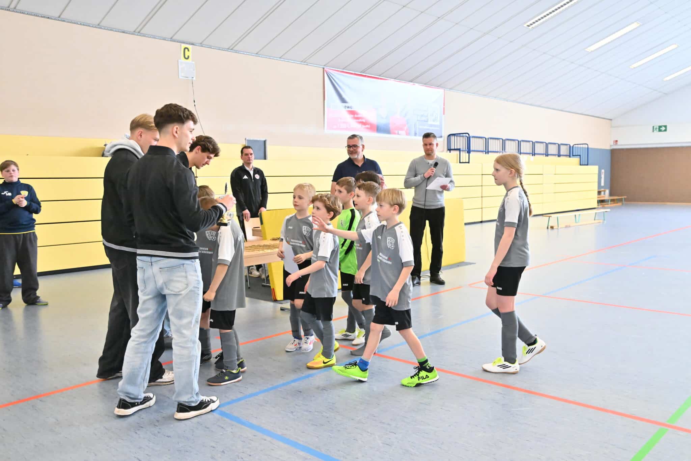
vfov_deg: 41.1
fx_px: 614
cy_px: 230
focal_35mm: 32
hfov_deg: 58.7
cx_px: 346
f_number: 3.5
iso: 8000
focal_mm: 32
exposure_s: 1/1000
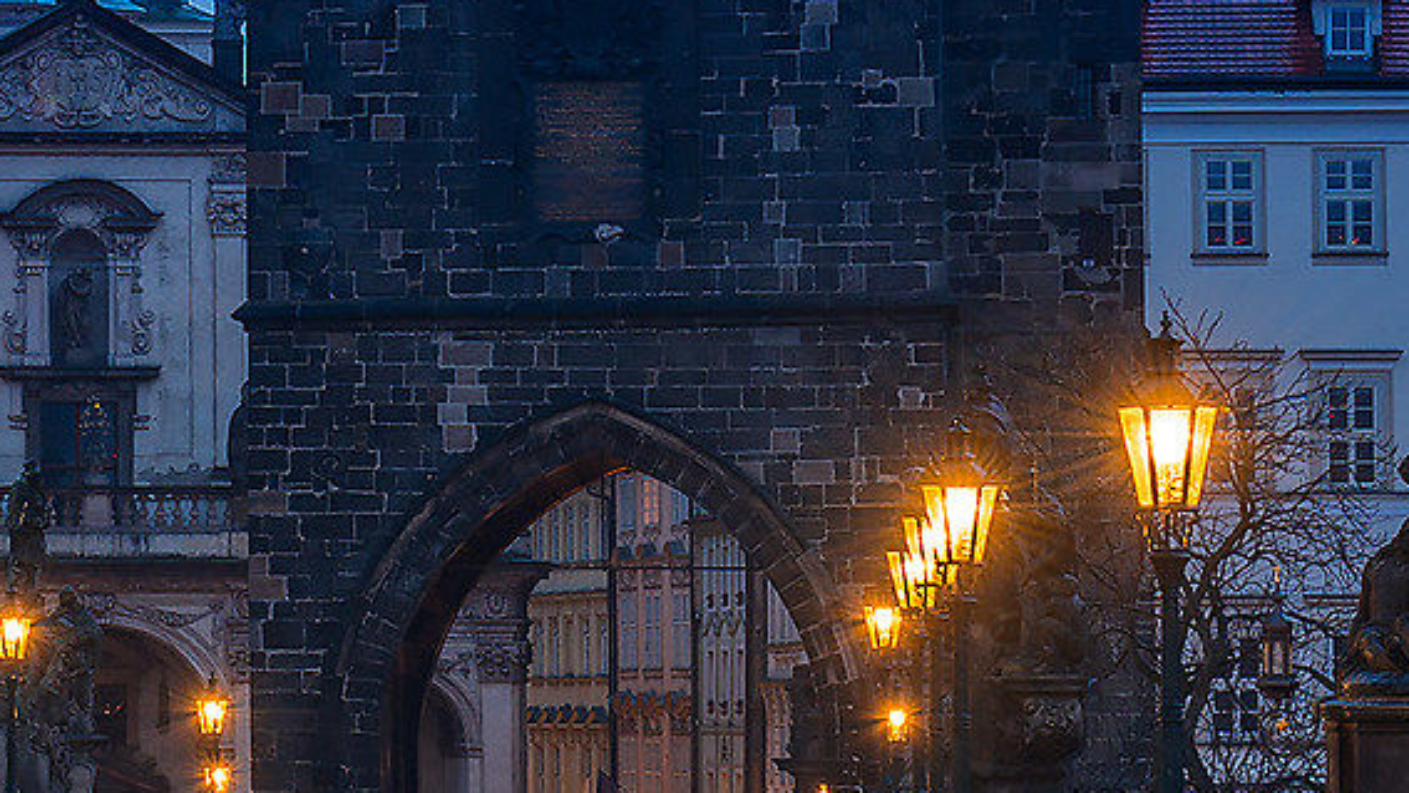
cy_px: 225
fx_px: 9117
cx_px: -495
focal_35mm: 244
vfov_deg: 5.0
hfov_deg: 8.7
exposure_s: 8
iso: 64
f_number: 7.1
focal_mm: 55
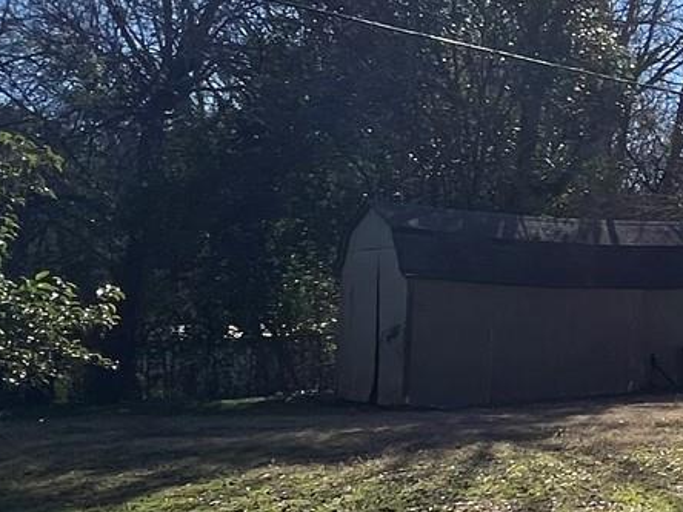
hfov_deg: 23.8
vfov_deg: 24.3
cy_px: 341
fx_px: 1184
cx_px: 1083
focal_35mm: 60
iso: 32
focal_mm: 1.57
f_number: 1.8
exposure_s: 1/1043
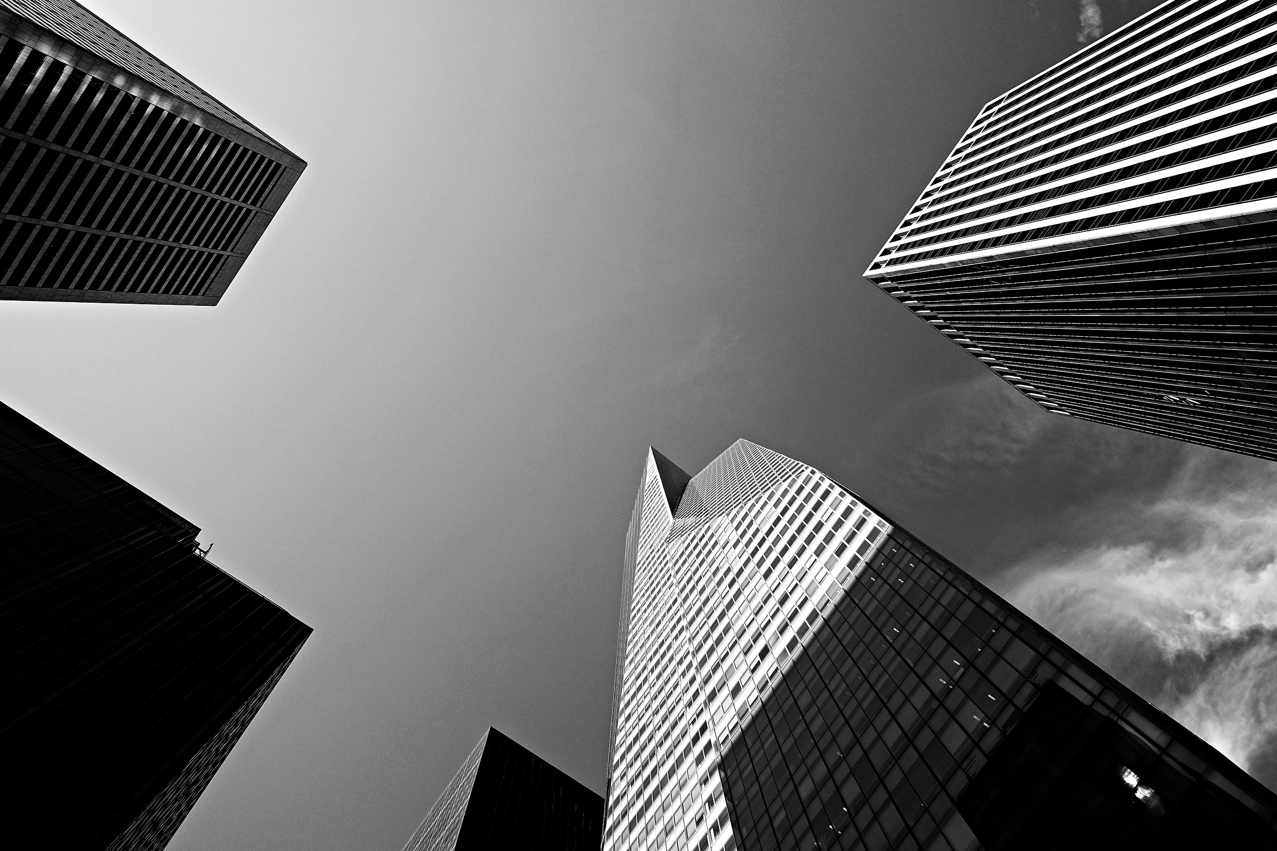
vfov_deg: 53.1
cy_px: 426
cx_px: 638
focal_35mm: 24
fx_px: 851
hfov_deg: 73.7
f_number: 4
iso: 125
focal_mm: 8.8
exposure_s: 1/200
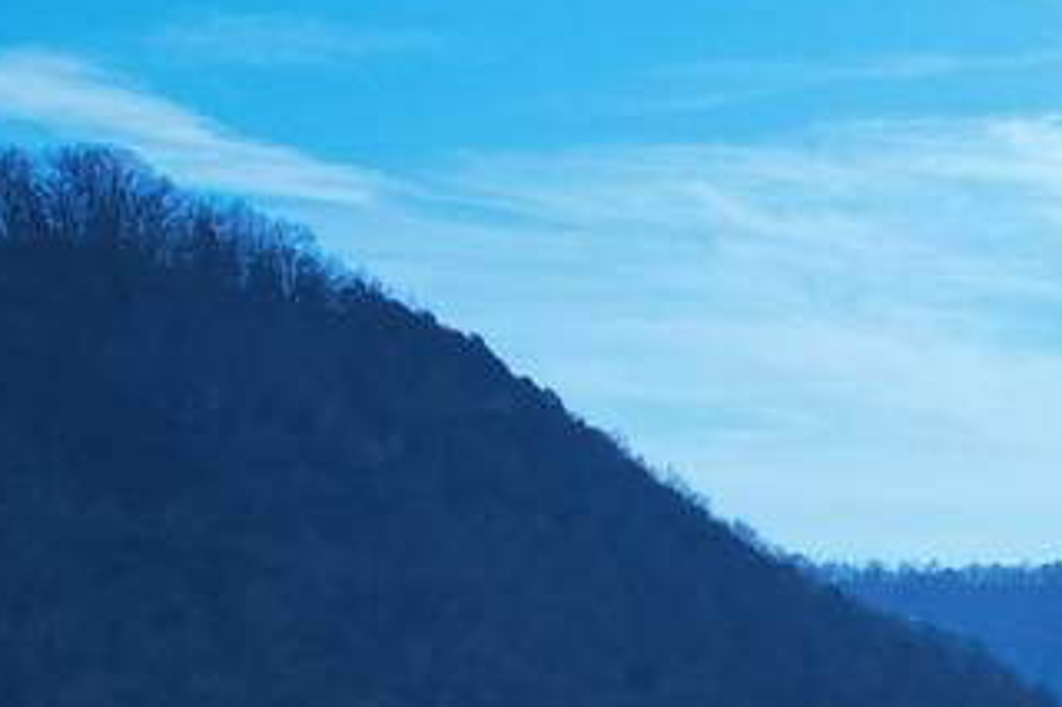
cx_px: 1547
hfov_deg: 20.2
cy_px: 656
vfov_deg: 15.3
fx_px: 2595
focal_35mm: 88
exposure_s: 1/6400
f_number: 2.8
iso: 120
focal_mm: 8.38
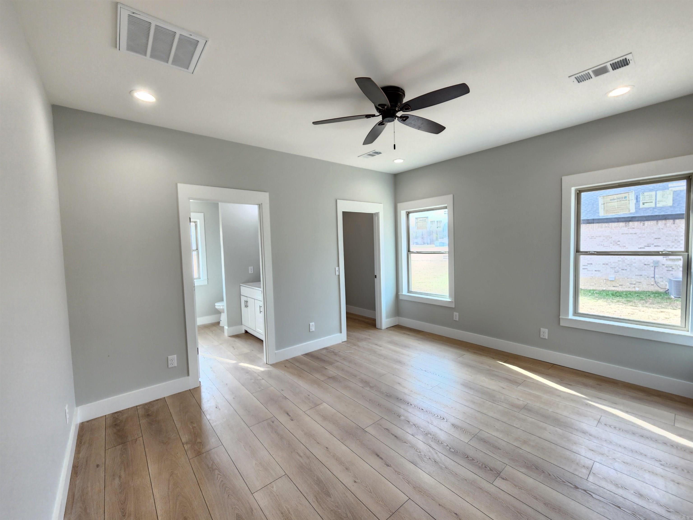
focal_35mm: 13
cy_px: 260
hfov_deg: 106.2
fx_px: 260
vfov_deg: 89.9
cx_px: 346
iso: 64
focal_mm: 2.2
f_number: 2.2
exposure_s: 1/60
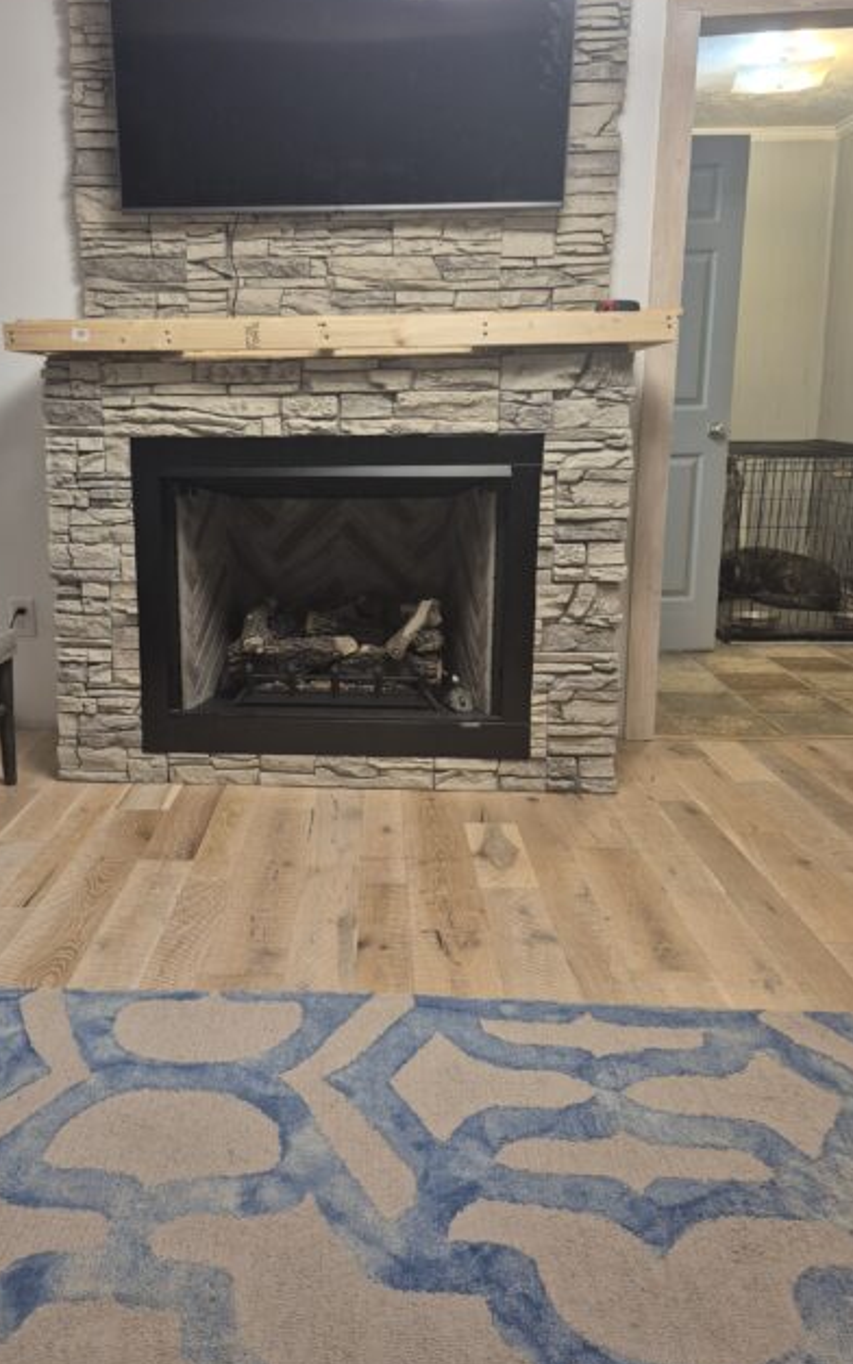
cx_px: 309
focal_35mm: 28
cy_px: 646
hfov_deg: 44.1
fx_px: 1041
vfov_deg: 66.4
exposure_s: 1/30
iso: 320
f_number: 1.8
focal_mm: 5.4
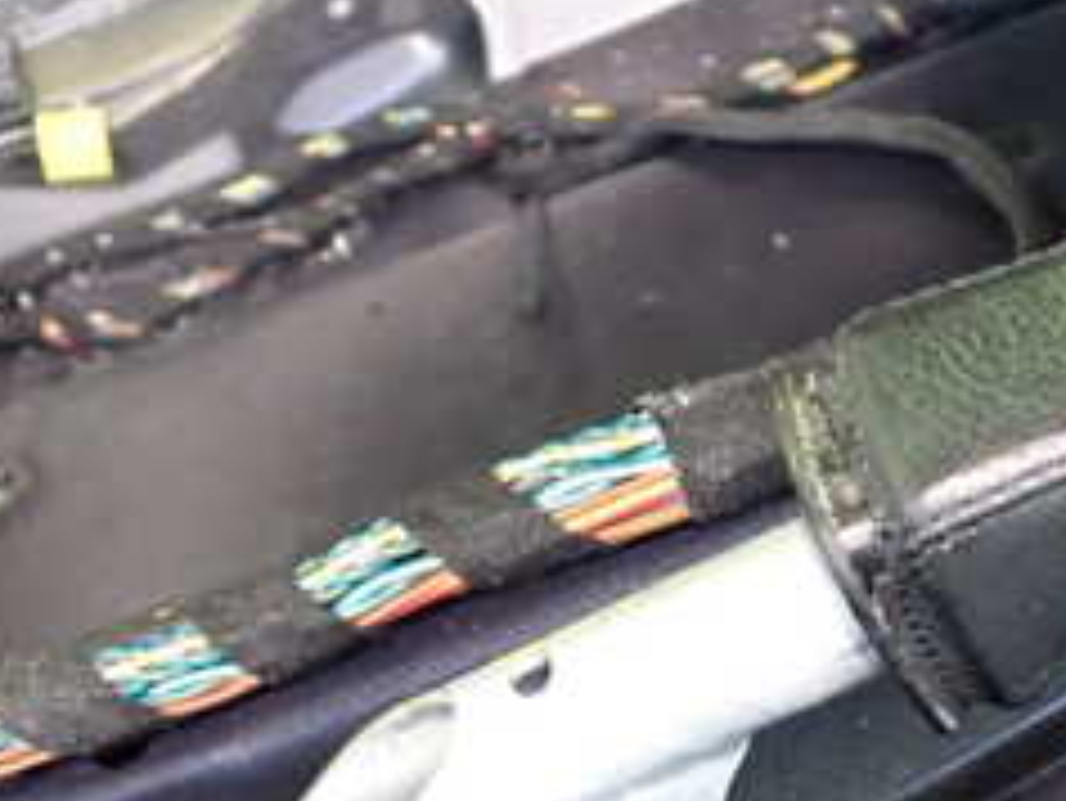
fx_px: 2342
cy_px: 846
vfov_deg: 18.8
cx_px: 814
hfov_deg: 25.3
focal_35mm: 76
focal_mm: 5.4
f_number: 2.3
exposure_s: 1/40
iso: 1000
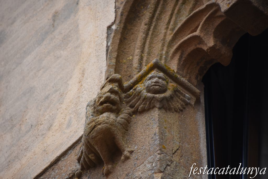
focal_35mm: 450
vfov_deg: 3.1
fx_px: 3349
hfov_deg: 4.6
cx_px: 134
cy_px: 90
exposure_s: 1/800
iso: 640
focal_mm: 300
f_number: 6.3
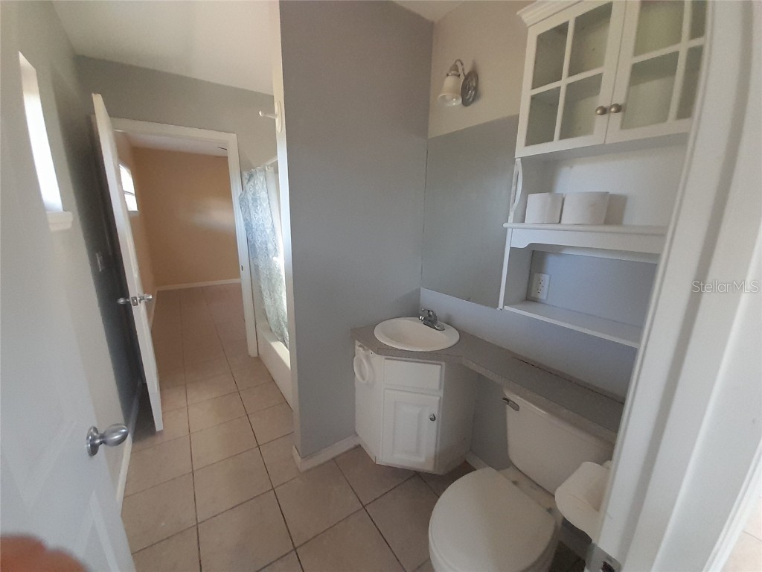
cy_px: 286
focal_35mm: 13
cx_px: 381
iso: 200
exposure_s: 1/40
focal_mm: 1.13
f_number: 2.2
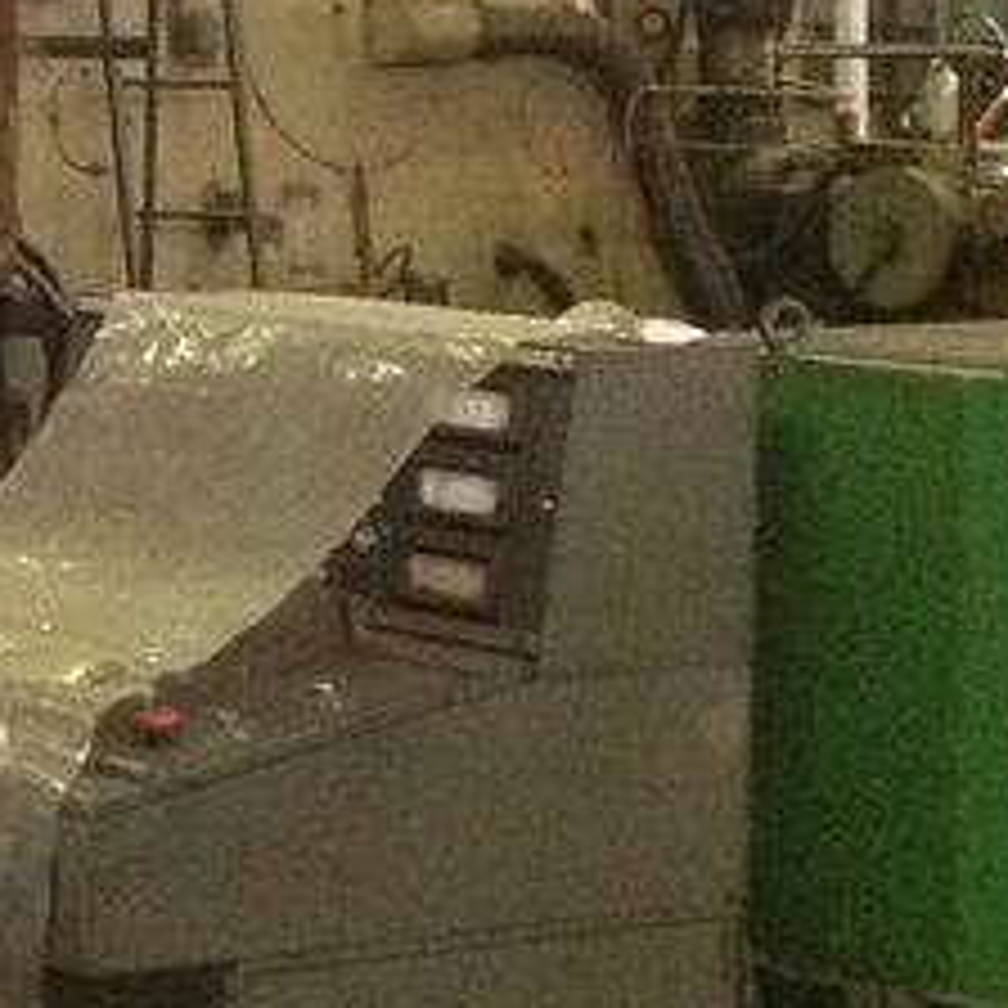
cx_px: -873
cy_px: -97
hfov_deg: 11.4
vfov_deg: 12.2
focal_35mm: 141
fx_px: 4645
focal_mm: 4.28
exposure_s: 1/15
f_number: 2.4
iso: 800
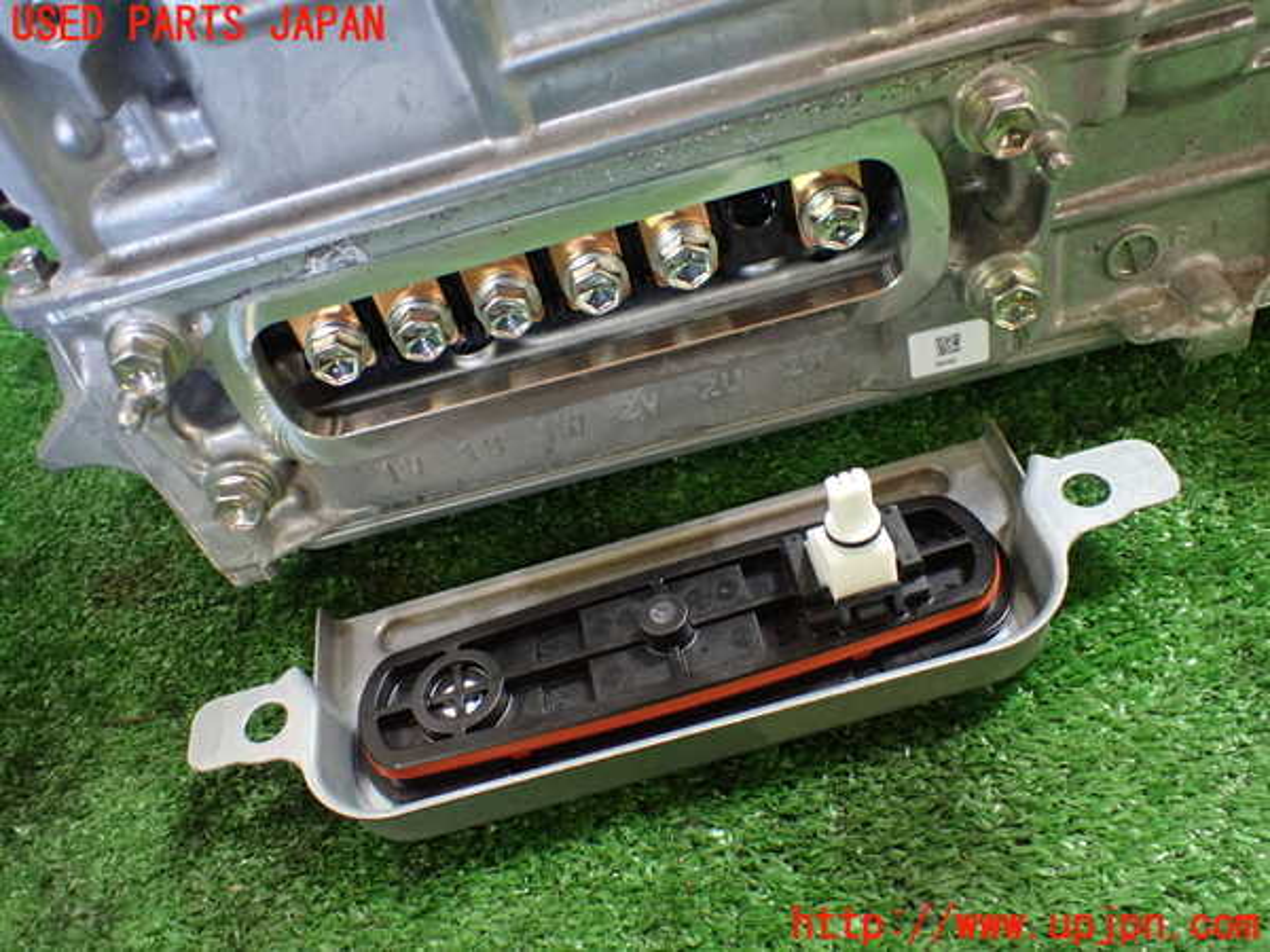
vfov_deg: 46.8
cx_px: 635
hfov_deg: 60.0
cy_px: 476
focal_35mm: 30
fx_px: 1101
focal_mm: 5.4
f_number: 2.3
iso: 800
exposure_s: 1/80
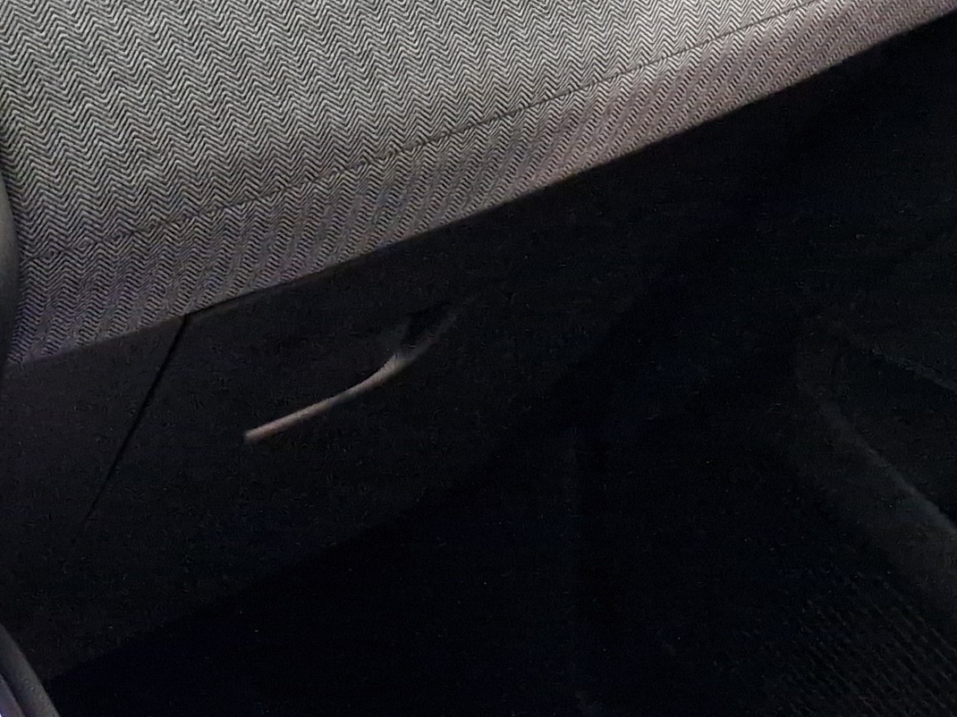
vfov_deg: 16.6
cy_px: 809
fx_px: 2377
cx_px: 178
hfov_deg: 22.4
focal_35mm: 86
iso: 640
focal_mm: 5.4
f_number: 1.8
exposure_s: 1/100
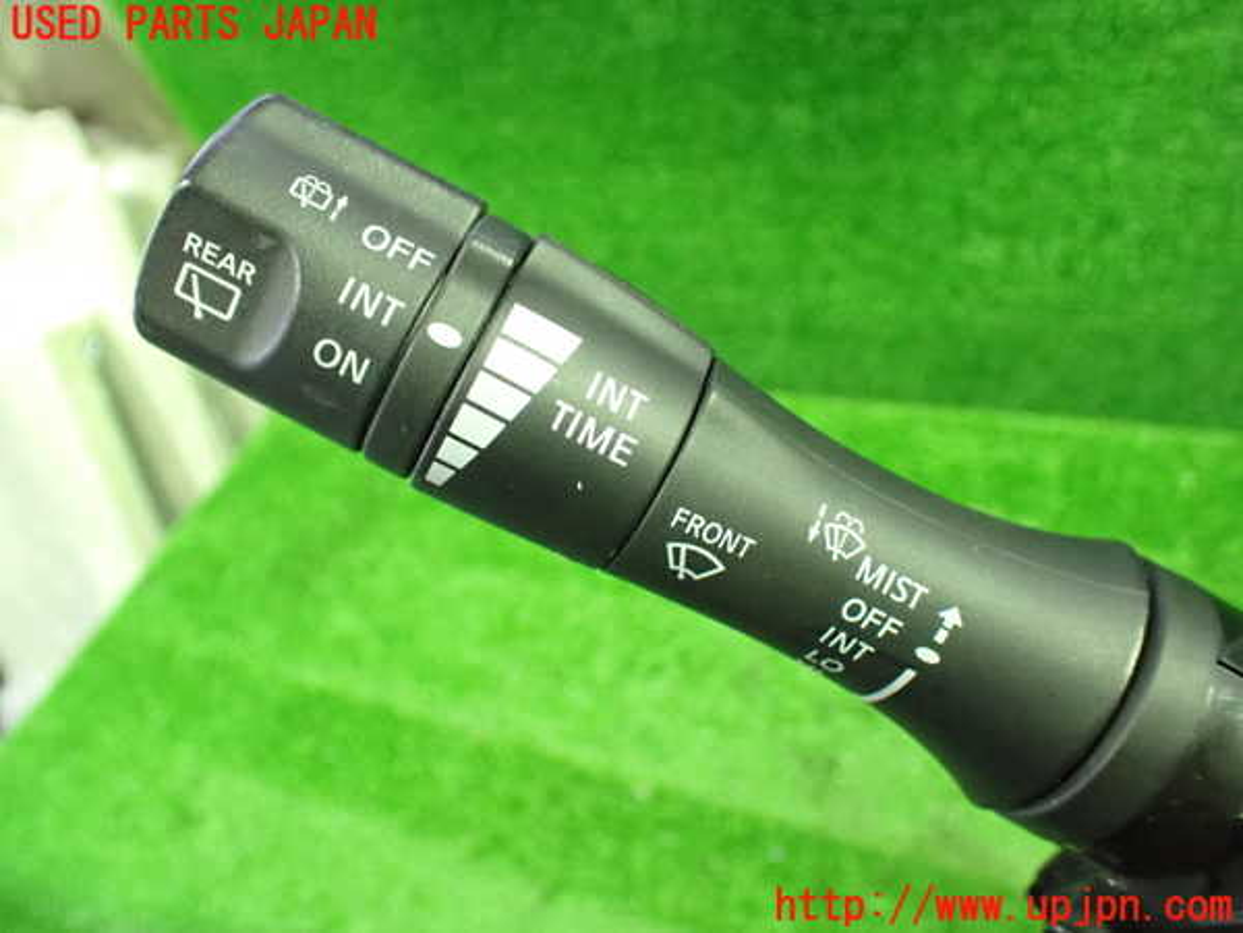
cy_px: 466
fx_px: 1077
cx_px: 622
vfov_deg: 46.8
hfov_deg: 60.0
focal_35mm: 30
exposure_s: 1/30
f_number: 2.3
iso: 1250
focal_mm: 5.4
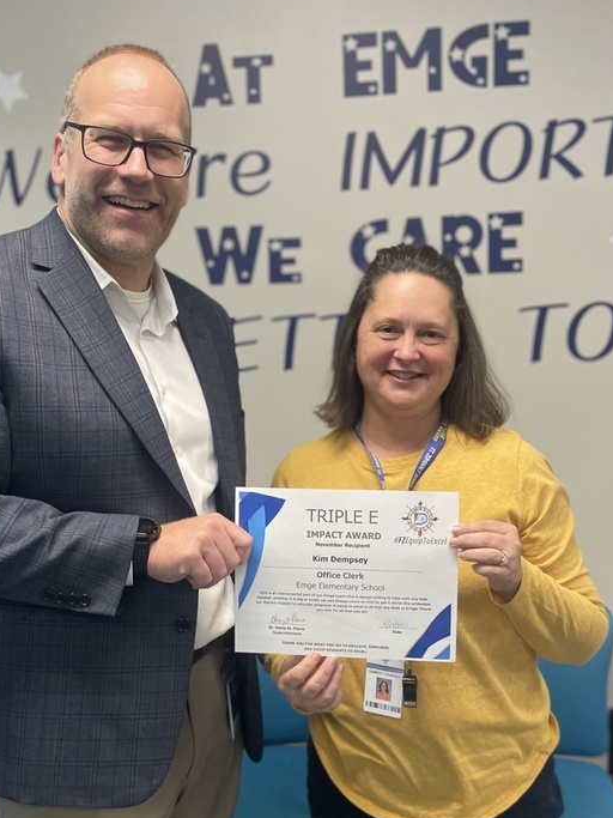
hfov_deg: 36.7
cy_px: 460
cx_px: 255
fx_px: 921
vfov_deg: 47.8
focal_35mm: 39
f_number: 1.6
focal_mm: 4.2
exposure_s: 1/60
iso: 200
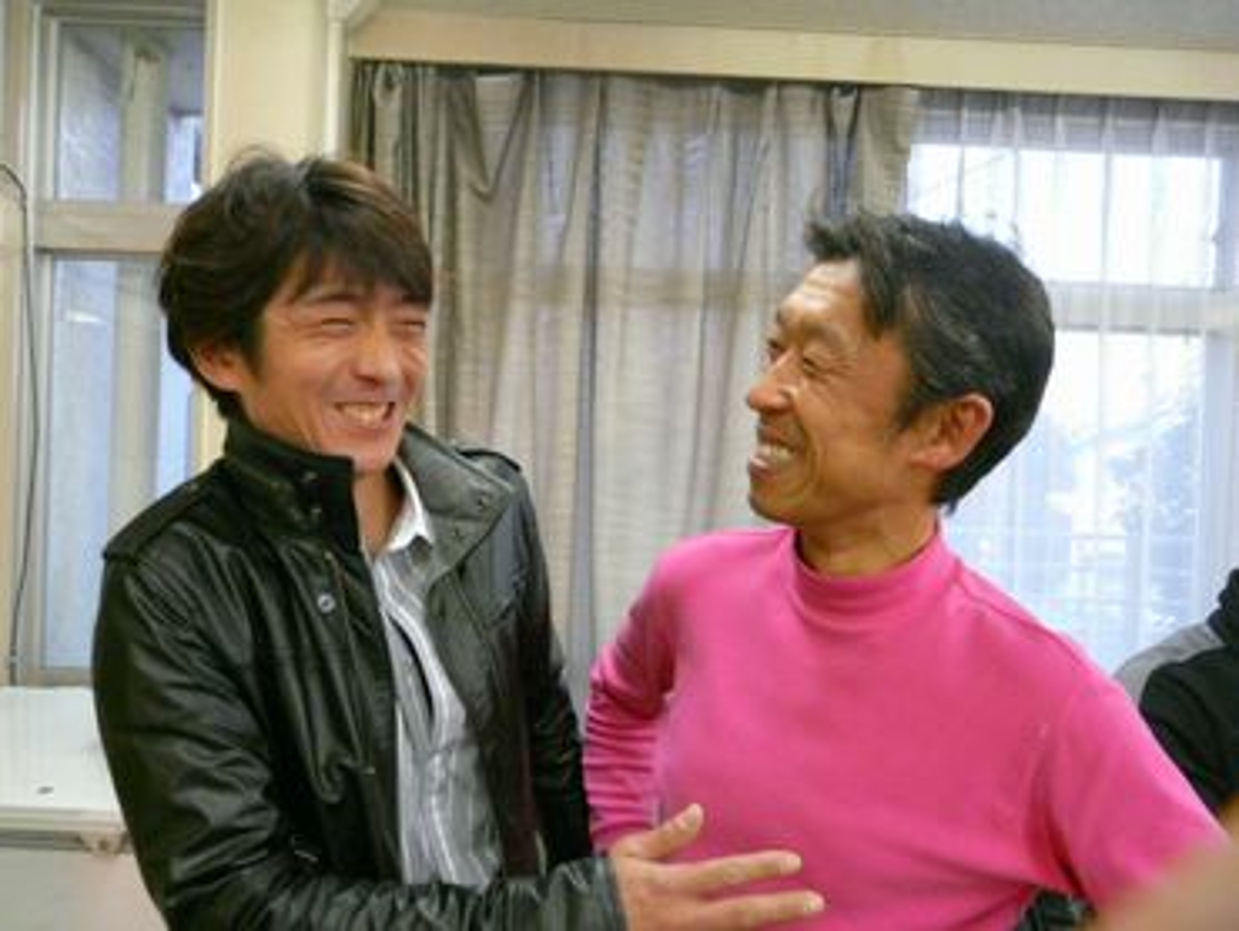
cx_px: 620
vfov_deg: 49.8
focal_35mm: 28
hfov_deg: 63.4
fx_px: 1003
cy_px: 466
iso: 400
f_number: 2.8
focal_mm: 4.6
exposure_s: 1/50
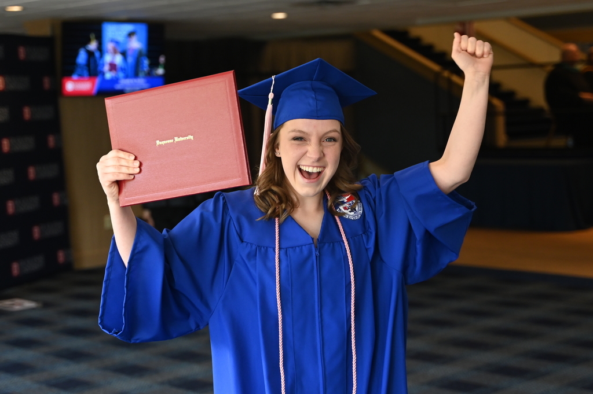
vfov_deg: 25.9
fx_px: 856
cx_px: 296
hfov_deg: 38.2
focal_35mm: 52
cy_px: 197
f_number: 2.8
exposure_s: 1/400
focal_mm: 52
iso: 1600
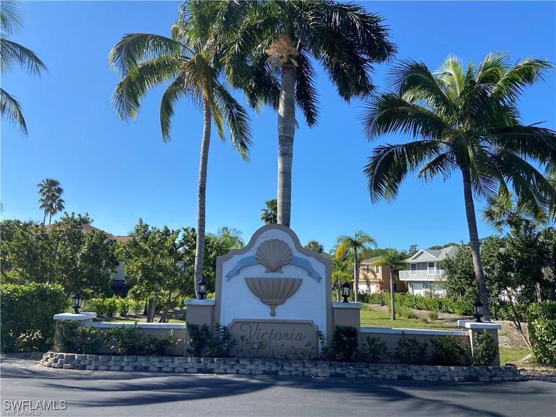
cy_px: 208
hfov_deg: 67.3
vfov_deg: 53.1
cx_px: 278
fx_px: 418
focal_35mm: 26
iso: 32
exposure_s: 1/2183
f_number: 1.8
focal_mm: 4.25
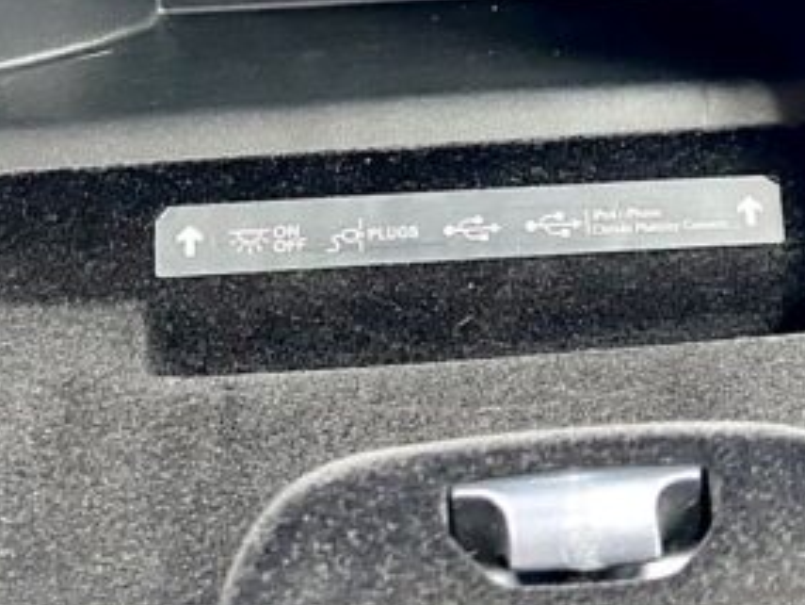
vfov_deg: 19.6
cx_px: 534
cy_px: 0
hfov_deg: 26.5
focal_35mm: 73
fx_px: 1698
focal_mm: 4.25
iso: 800
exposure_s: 1/30
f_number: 1.8
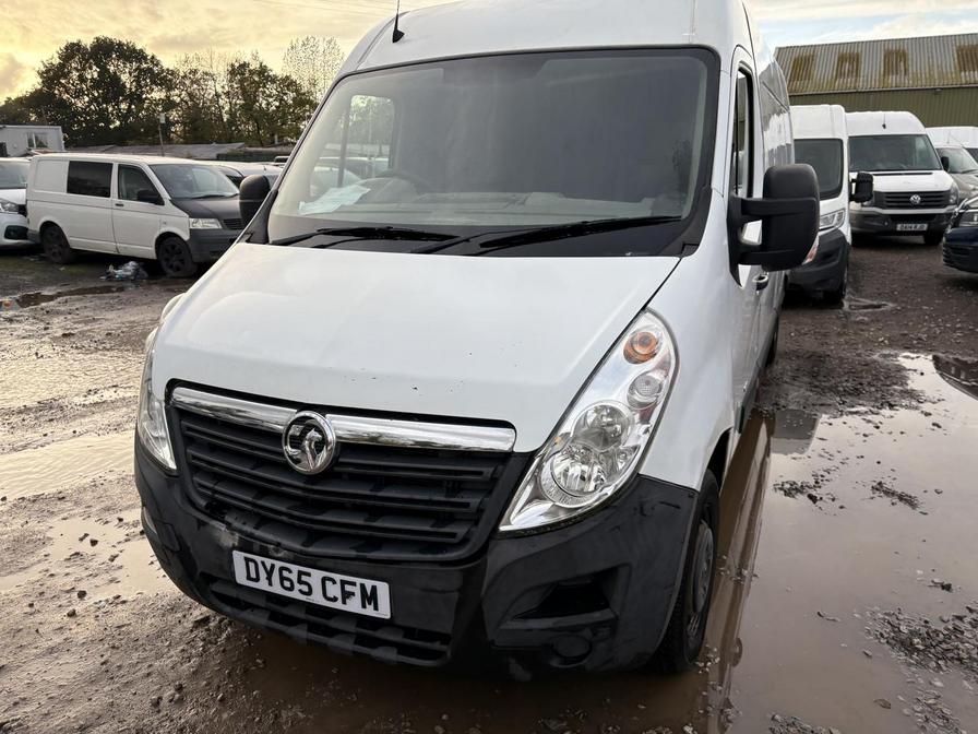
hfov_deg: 67.3
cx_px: 489
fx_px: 735
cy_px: 367
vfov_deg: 53.1
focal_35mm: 26
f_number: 1.6
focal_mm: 5.96
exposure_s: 1/485
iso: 50
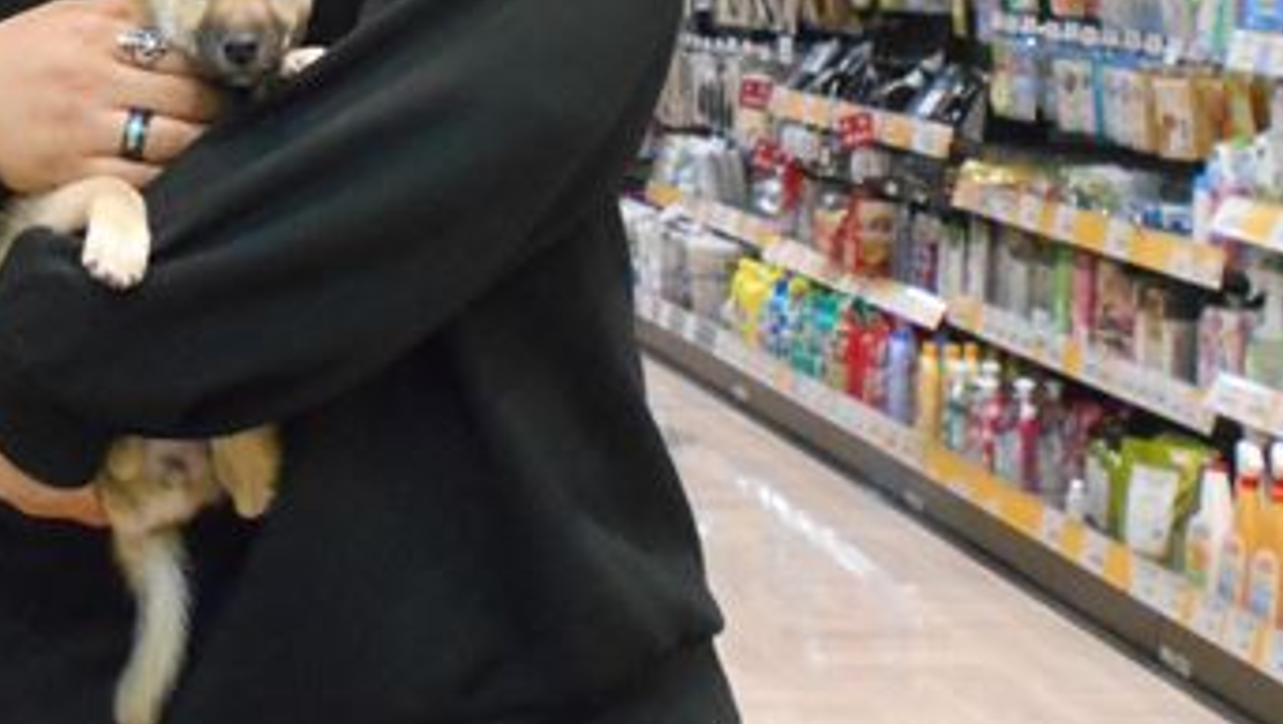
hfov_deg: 24.9
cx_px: 248
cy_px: -86
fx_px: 2860
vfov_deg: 14.1
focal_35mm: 84
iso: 800
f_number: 4.2
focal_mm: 7.7
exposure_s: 1/60
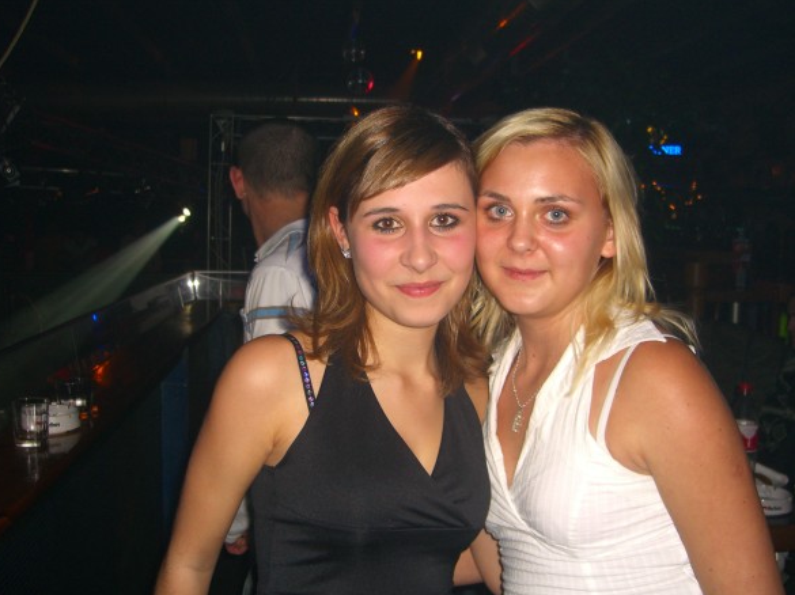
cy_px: 303
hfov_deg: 47.9
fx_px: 895
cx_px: 390
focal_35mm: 39
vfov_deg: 36.8
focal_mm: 7.9
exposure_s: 1/60
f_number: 2.8
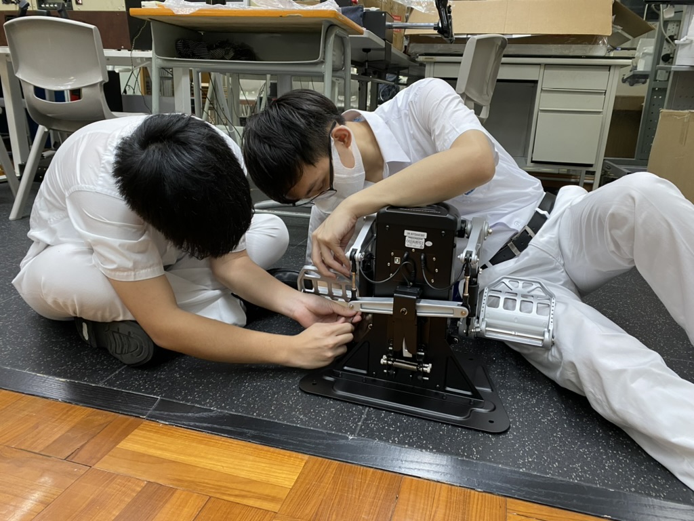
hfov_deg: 67.3
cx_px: 347
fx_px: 521
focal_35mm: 26
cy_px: 260
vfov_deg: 53.1
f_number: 1.8
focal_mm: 4.25
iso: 160
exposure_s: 1/50
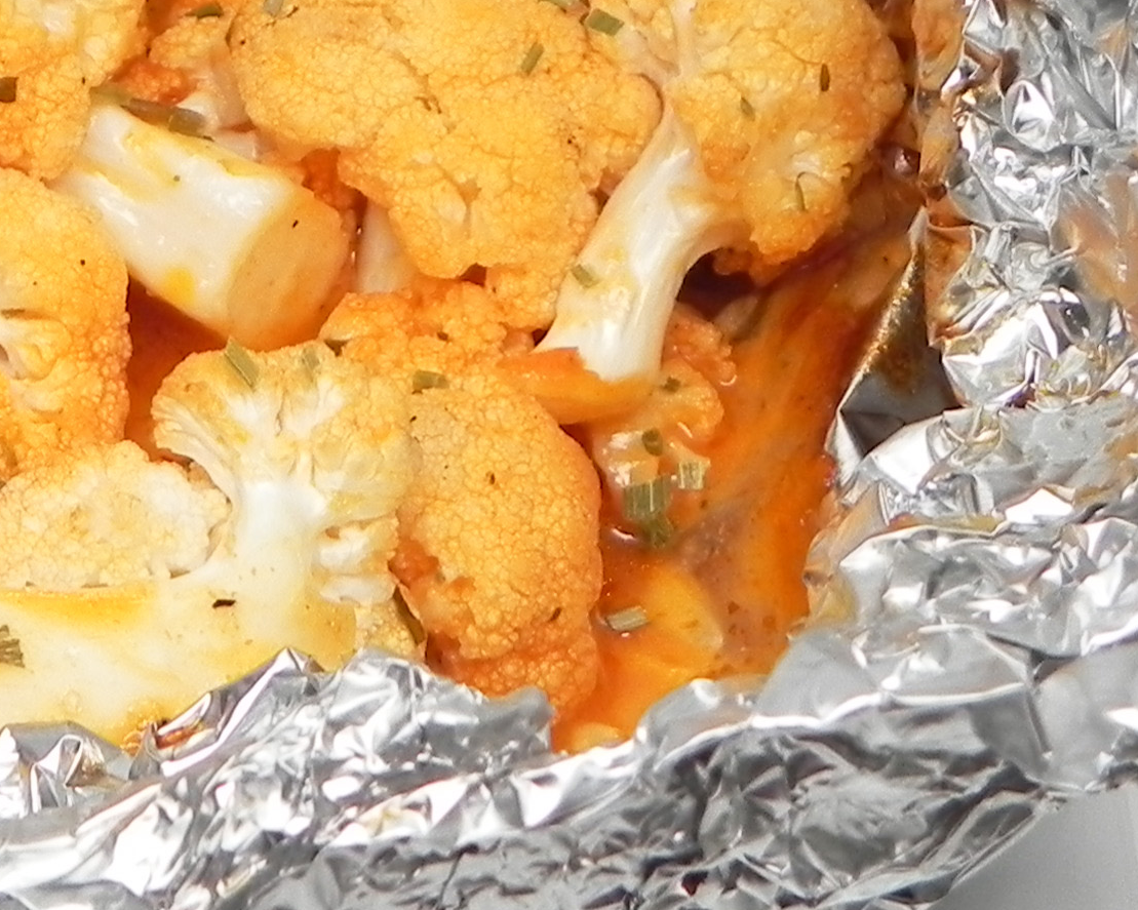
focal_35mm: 106
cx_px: -295
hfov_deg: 17.1
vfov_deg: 14.5
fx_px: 3570
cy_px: 273
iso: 160
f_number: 2.8
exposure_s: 1/56.1
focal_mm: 5.9
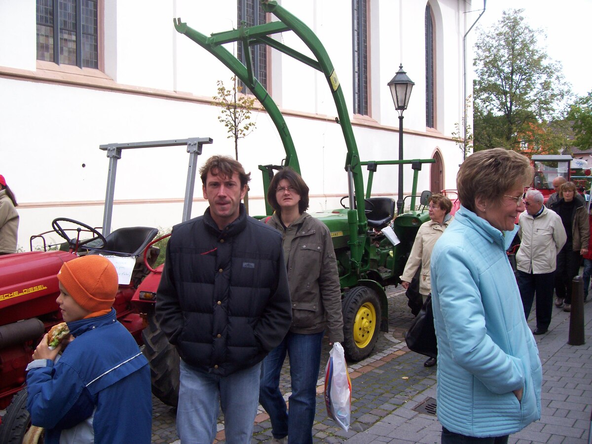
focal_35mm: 34
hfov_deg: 54.0
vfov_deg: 41.8
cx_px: 296
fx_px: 581
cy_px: 222
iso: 80
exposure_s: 1/418
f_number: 2.7
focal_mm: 5.6
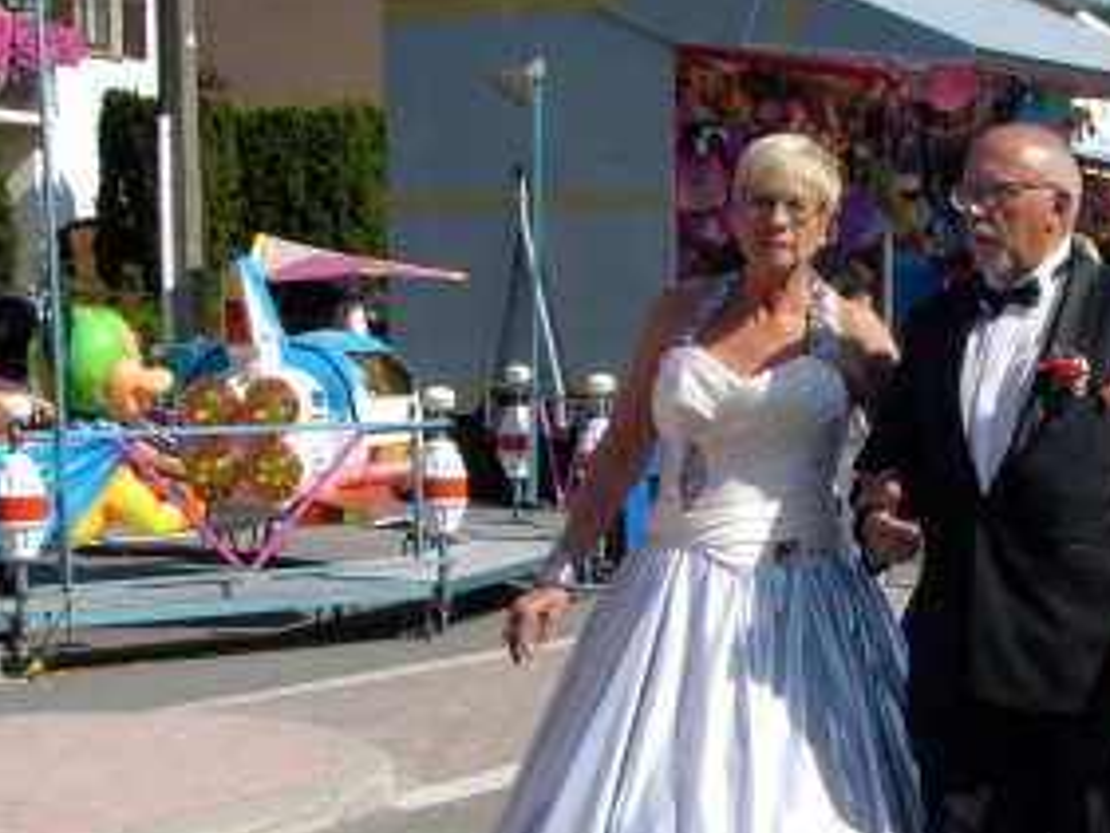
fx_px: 3400
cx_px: 849
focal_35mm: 106
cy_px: 628
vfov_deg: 13.9
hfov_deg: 18.4
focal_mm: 9.5
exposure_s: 1/260
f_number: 5.6
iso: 70
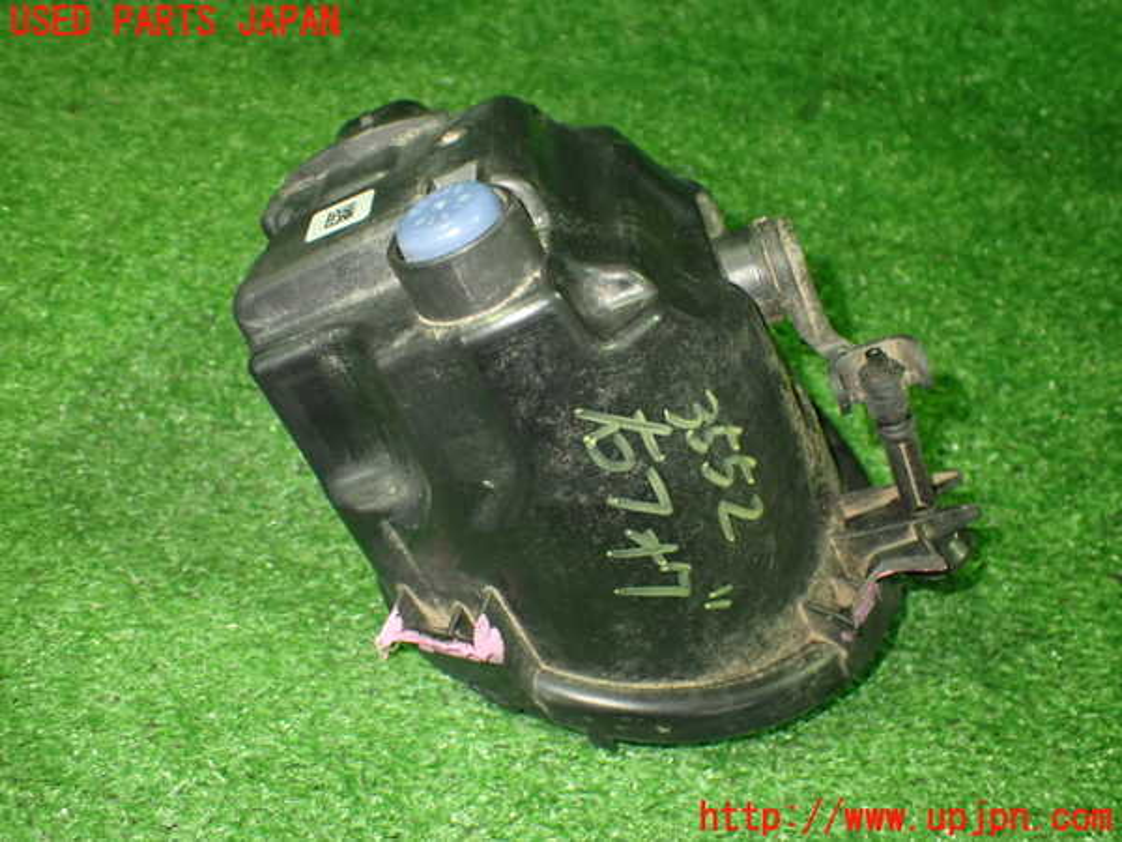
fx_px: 1037
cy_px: 421
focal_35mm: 32
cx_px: 561
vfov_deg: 44.2
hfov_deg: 56.8
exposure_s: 1/30
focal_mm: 5.79
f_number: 2.4
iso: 800
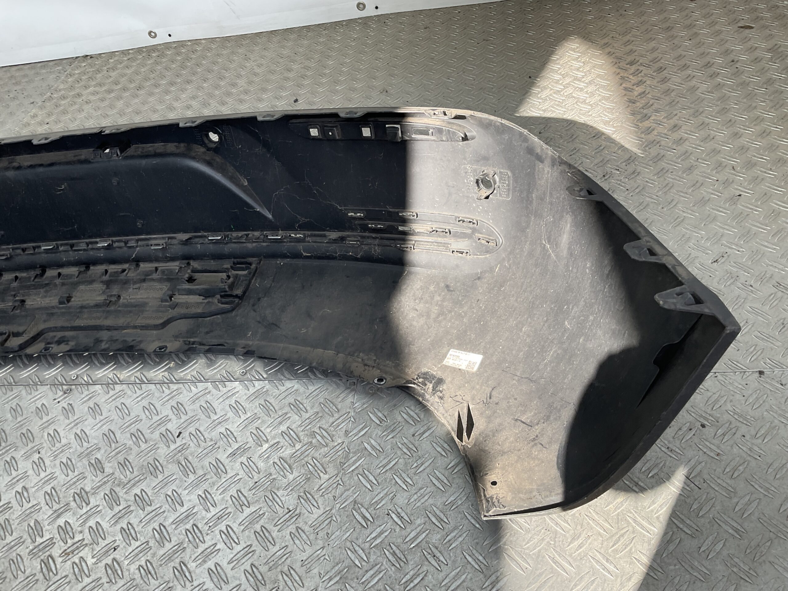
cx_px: 394
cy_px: 296
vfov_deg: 48.2
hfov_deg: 61.7
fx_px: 660
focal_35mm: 29
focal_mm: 3
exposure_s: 1/122
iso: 16
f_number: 1.8
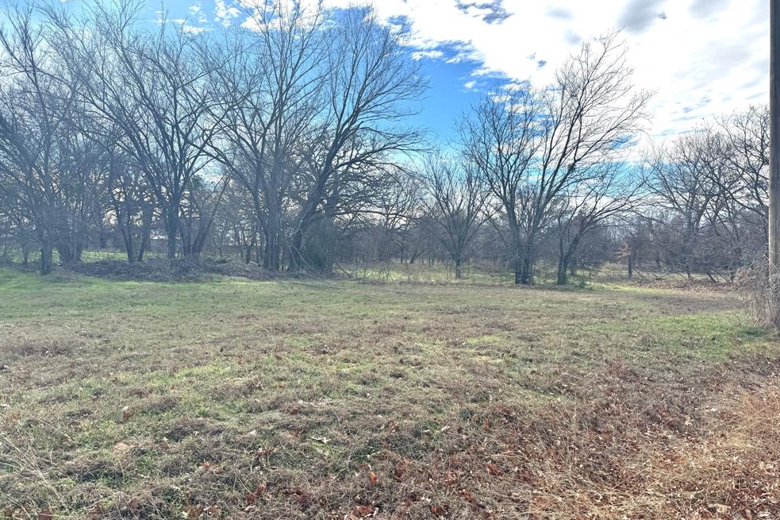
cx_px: 378
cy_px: 248
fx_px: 563
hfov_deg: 69.4
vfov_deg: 49.5
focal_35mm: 26
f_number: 1.78
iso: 80
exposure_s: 1/6410
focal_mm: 6.76
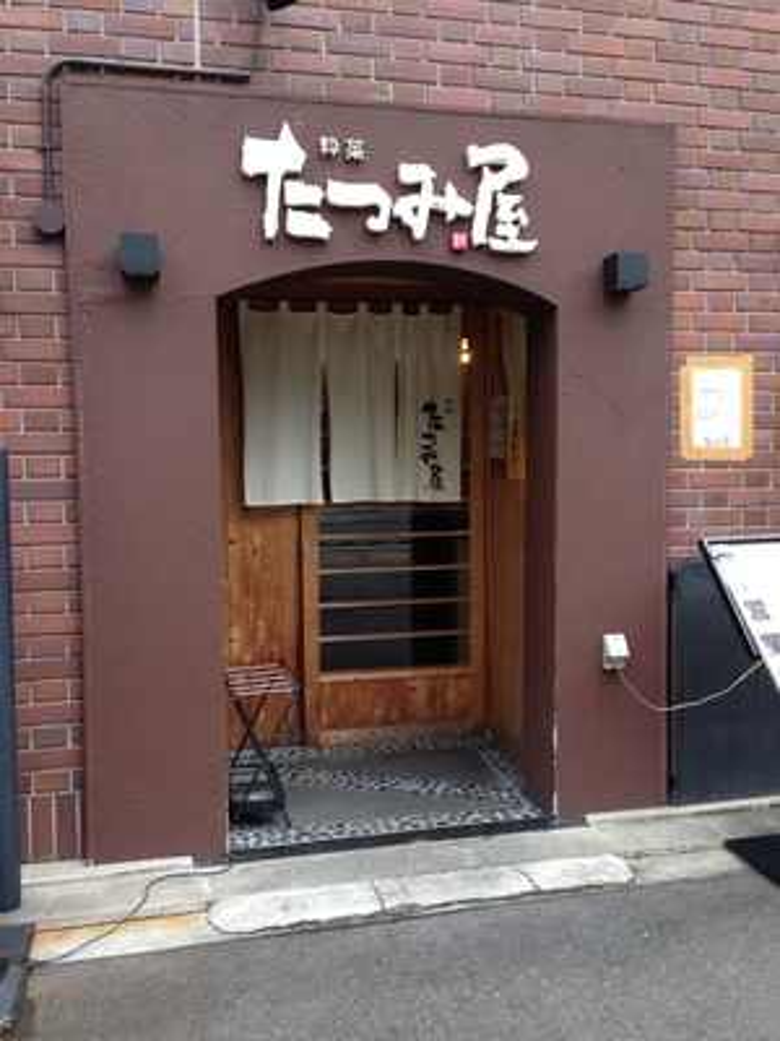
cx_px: 390
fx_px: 991
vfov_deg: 55.4
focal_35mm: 33
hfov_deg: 42.9
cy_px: 520
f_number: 2.4
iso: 64
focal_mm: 4.12
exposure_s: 1/60
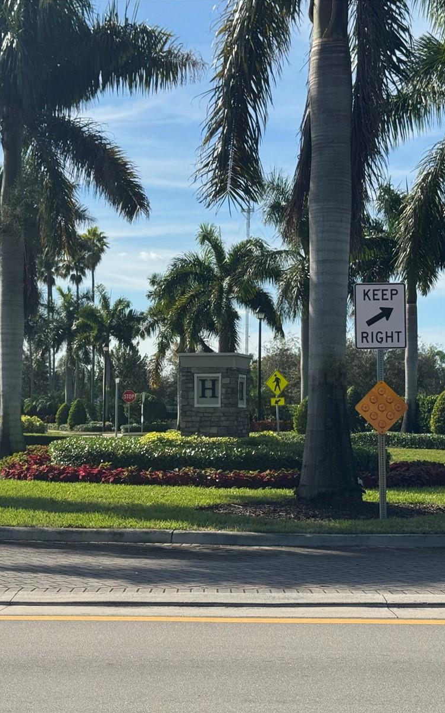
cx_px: 171
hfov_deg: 19.1
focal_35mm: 68
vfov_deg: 30.2
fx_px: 1320
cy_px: 356
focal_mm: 6.76
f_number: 1.78
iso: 64
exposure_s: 1/4975
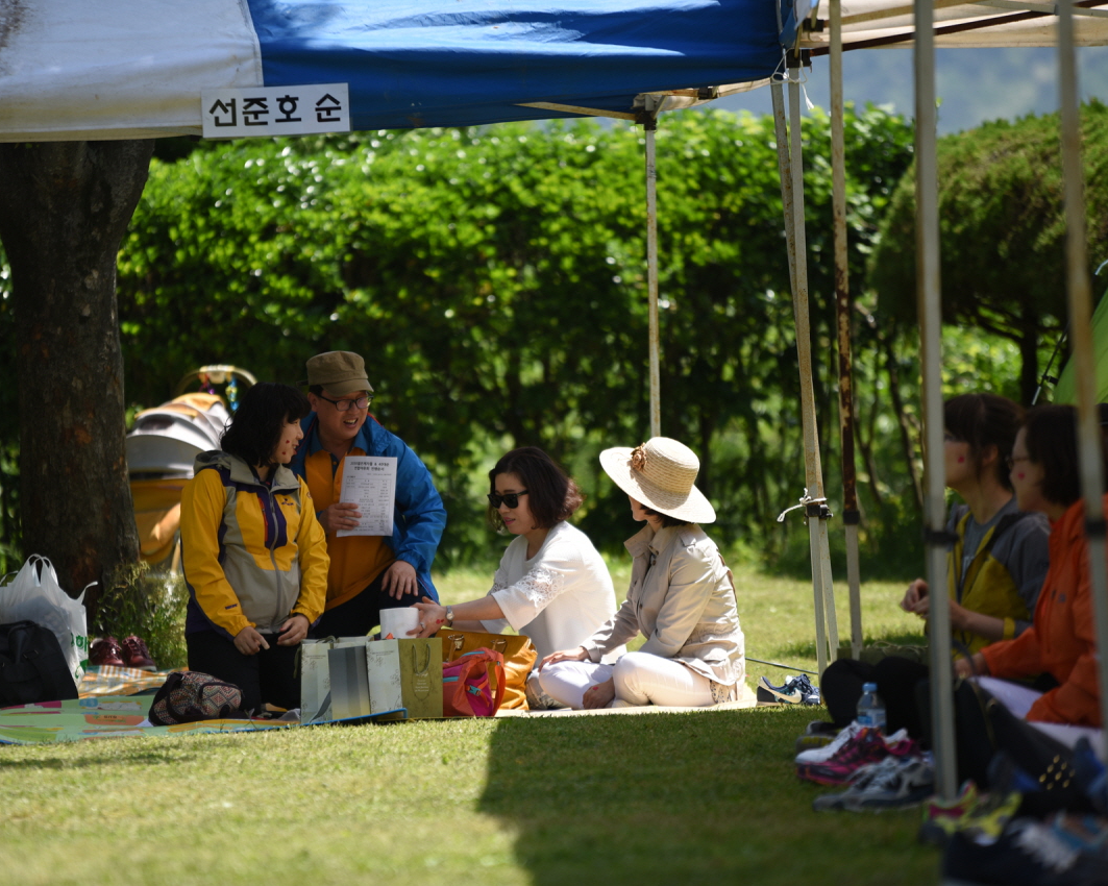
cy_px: 444
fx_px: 7410
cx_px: 476
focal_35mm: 226
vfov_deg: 6.8
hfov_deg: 8.6
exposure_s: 1/800
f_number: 2.8
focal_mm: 200
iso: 100
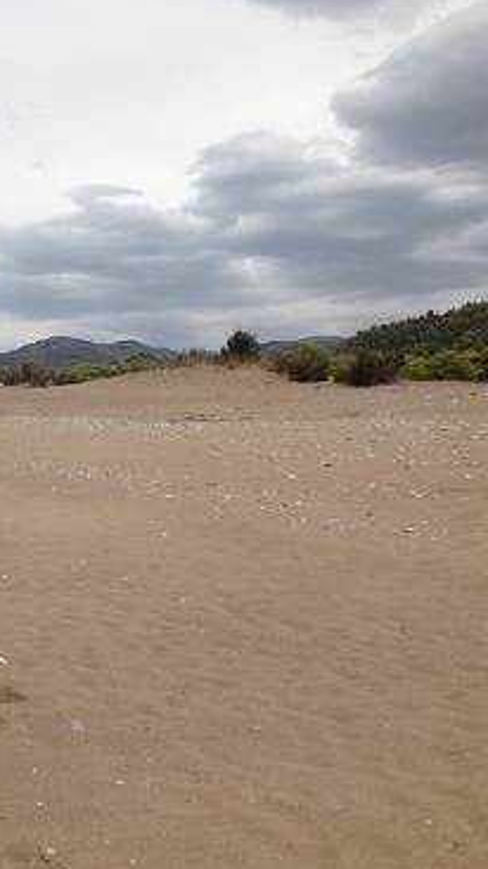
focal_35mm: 52
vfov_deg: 39.9
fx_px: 1198
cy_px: 432
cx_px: 0
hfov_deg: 22.2
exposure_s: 1/563
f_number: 2.4
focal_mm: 4.28
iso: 50
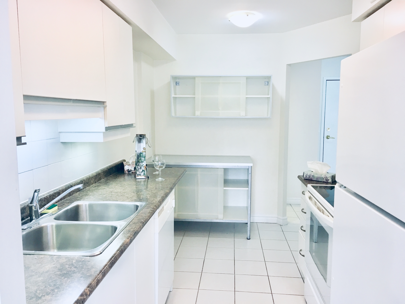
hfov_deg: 61.7
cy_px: 152
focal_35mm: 29
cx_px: 202
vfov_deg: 48.2
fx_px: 339
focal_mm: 4.15
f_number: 2.2
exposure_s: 1/30
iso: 32
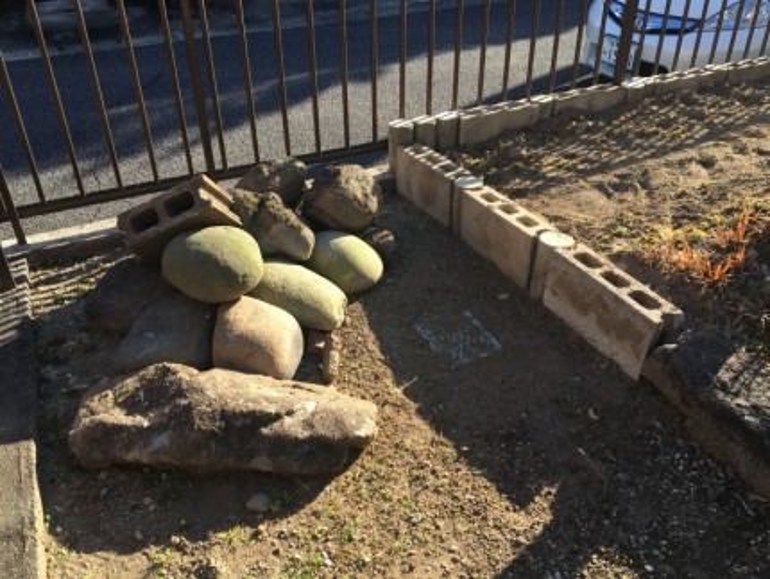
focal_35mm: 29
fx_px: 645
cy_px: 290
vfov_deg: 48.3
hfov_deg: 61.6
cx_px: 385
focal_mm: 4.15
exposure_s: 1/418
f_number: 2.2
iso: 25
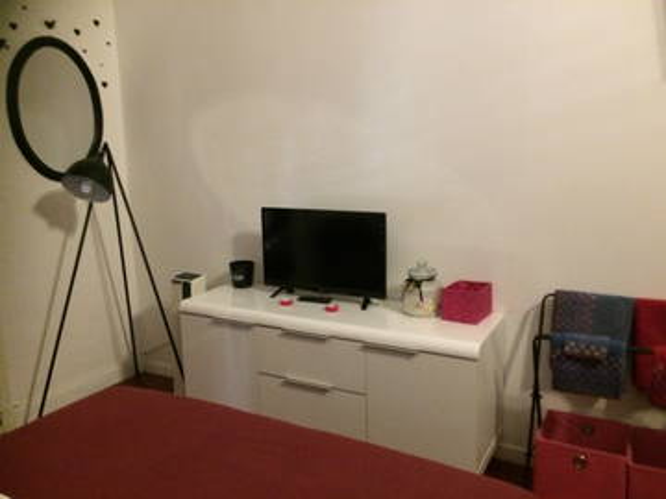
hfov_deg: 61.7
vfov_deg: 48.2
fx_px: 558
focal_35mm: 29
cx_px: 333
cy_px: 250
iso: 500
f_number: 2.2
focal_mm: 4.15
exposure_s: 1/17
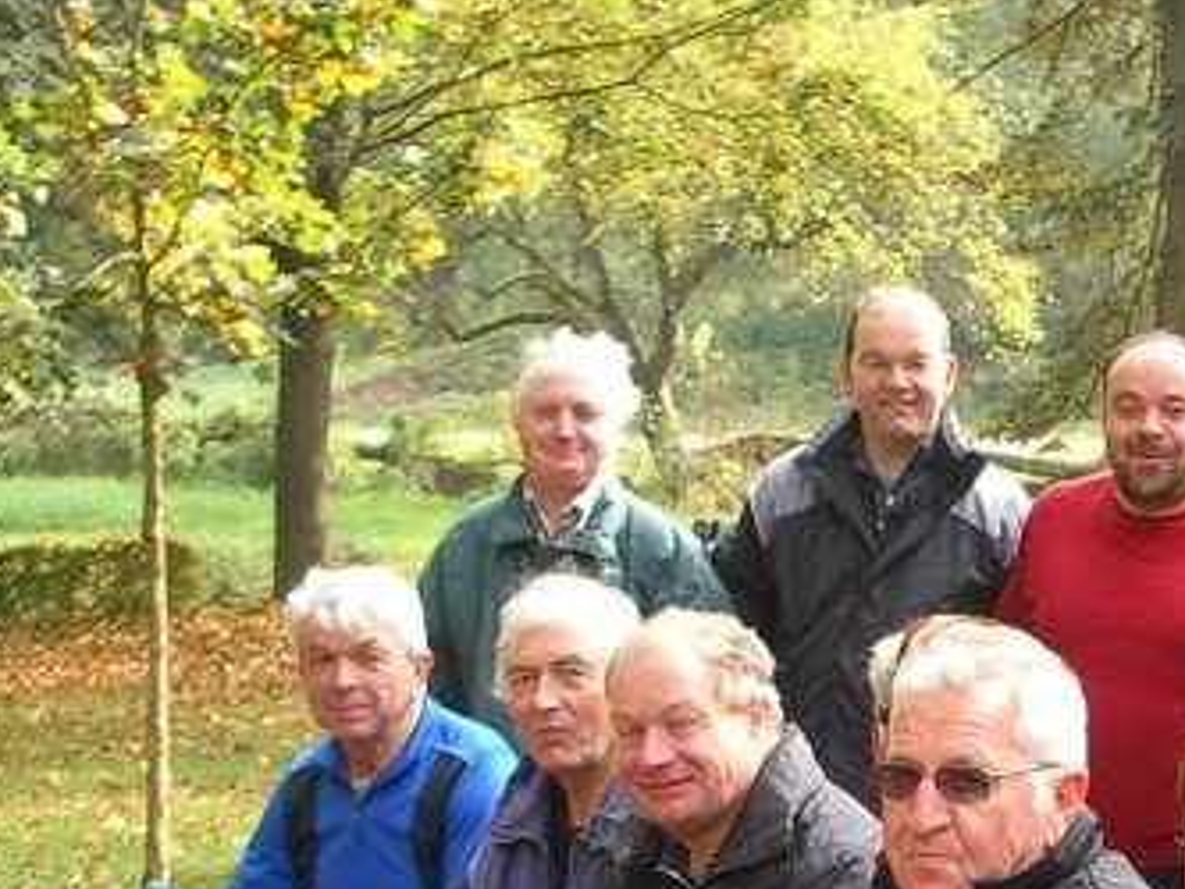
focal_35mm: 84
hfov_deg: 22.6
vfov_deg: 17.0
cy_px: 974
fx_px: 2877
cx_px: 1117
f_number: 2.6
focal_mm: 5.8
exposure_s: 1/125
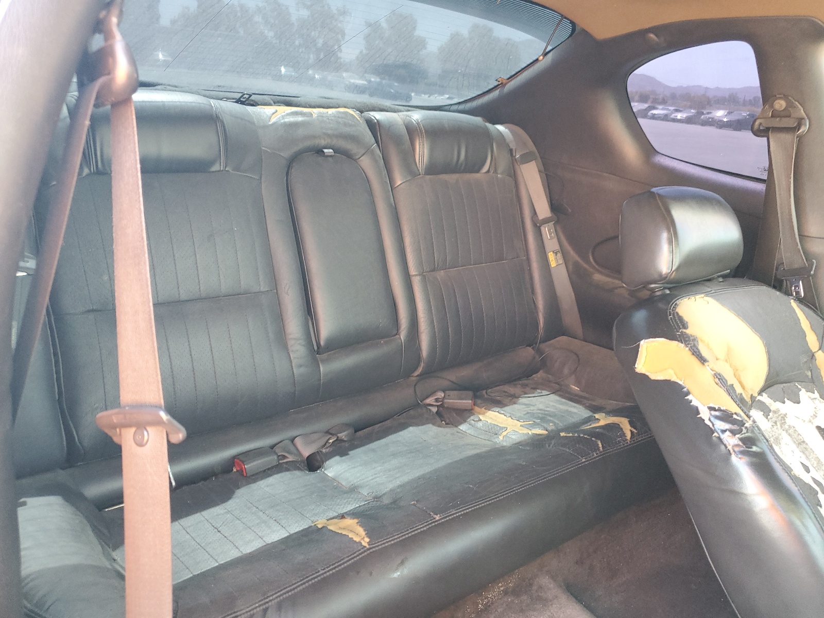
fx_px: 619
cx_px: 412
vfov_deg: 53.1
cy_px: 309
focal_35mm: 26
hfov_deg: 67.3
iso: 151
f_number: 1.5
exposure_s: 1/60.2
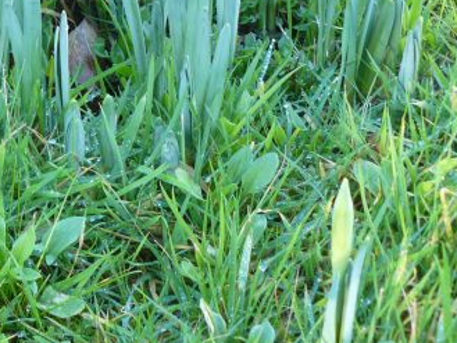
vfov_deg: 20.6
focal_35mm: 70
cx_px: 68
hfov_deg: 27.0
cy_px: 28
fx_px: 924
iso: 100
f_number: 2.8
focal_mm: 6
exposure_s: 1/40
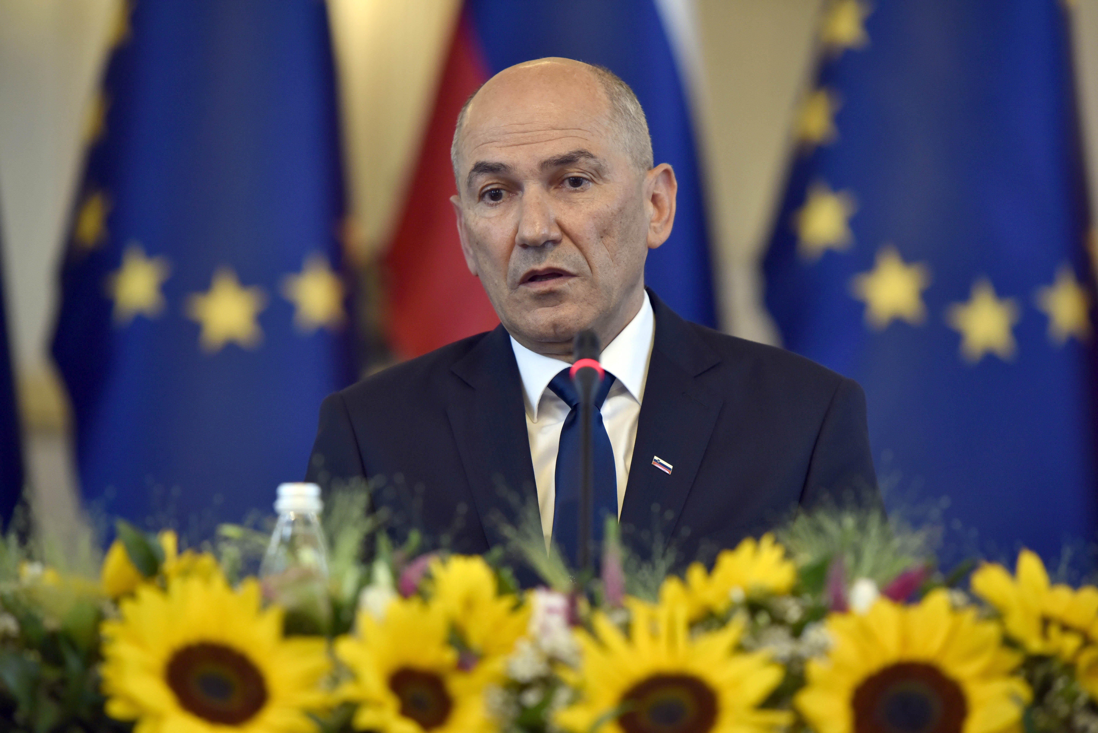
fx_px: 6102
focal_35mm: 200
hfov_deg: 10.3
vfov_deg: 6.9
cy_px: 366
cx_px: 549
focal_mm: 200
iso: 1250
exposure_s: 1/320
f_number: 3.5
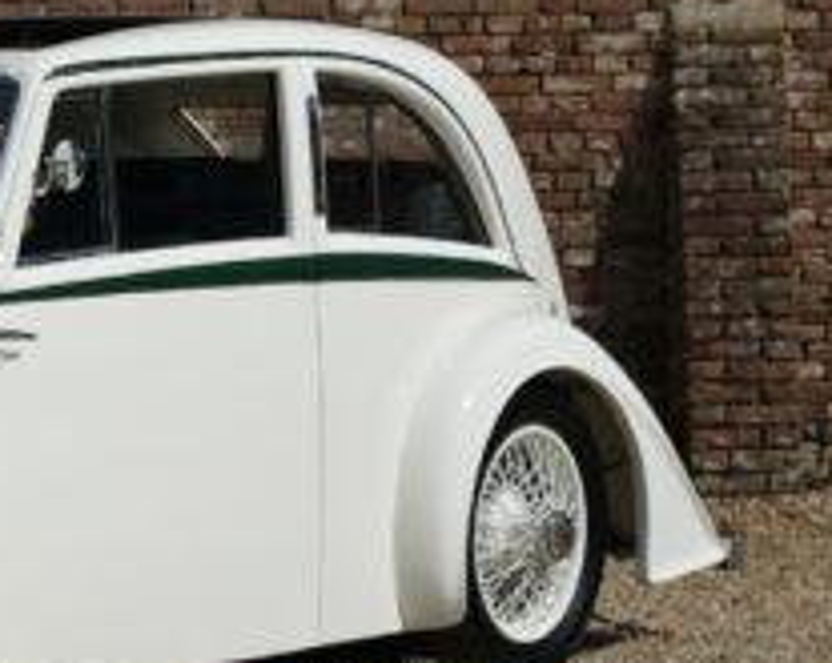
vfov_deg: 10.3
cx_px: -233
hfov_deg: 12.6
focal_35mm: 149
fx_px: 3661
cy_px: 305
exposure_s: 1/400
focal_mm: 54.7
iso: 100
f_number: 6.3
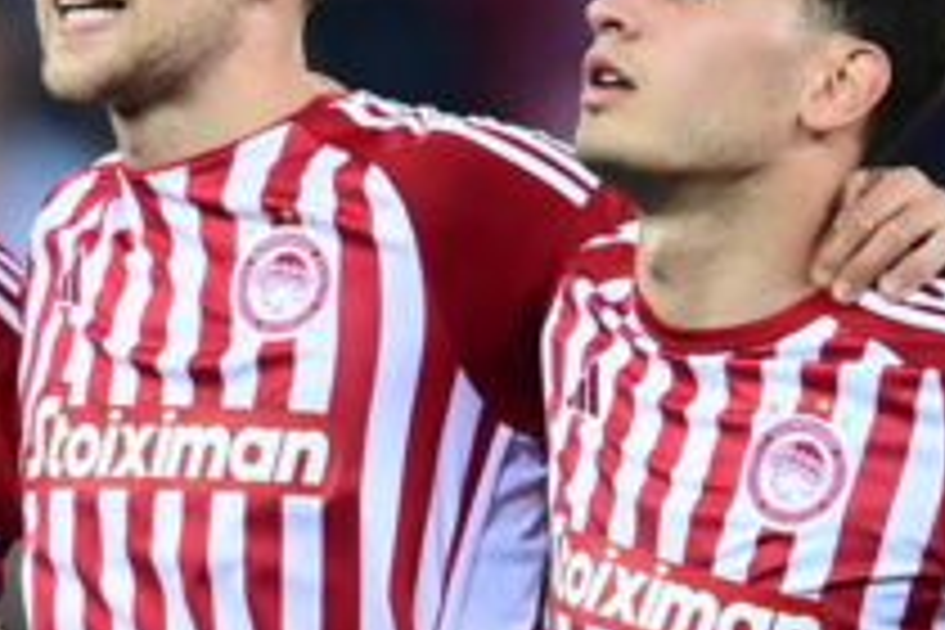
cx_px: 310
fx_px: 29949
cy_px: 414
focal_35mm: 1141
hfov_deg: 1.8
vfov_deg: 1.2
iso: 2500
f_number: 2.8
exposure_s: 1/1000
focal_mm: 400
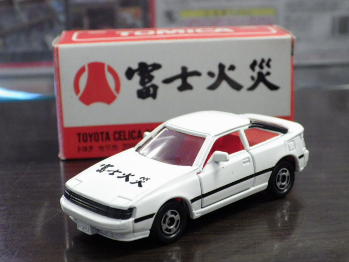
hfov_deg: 27.4
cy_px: 131
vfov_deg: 20.7
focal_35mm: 71
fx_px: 716
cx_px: 174
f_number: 4.2
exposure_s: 1/30
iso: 800
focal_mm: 12.8
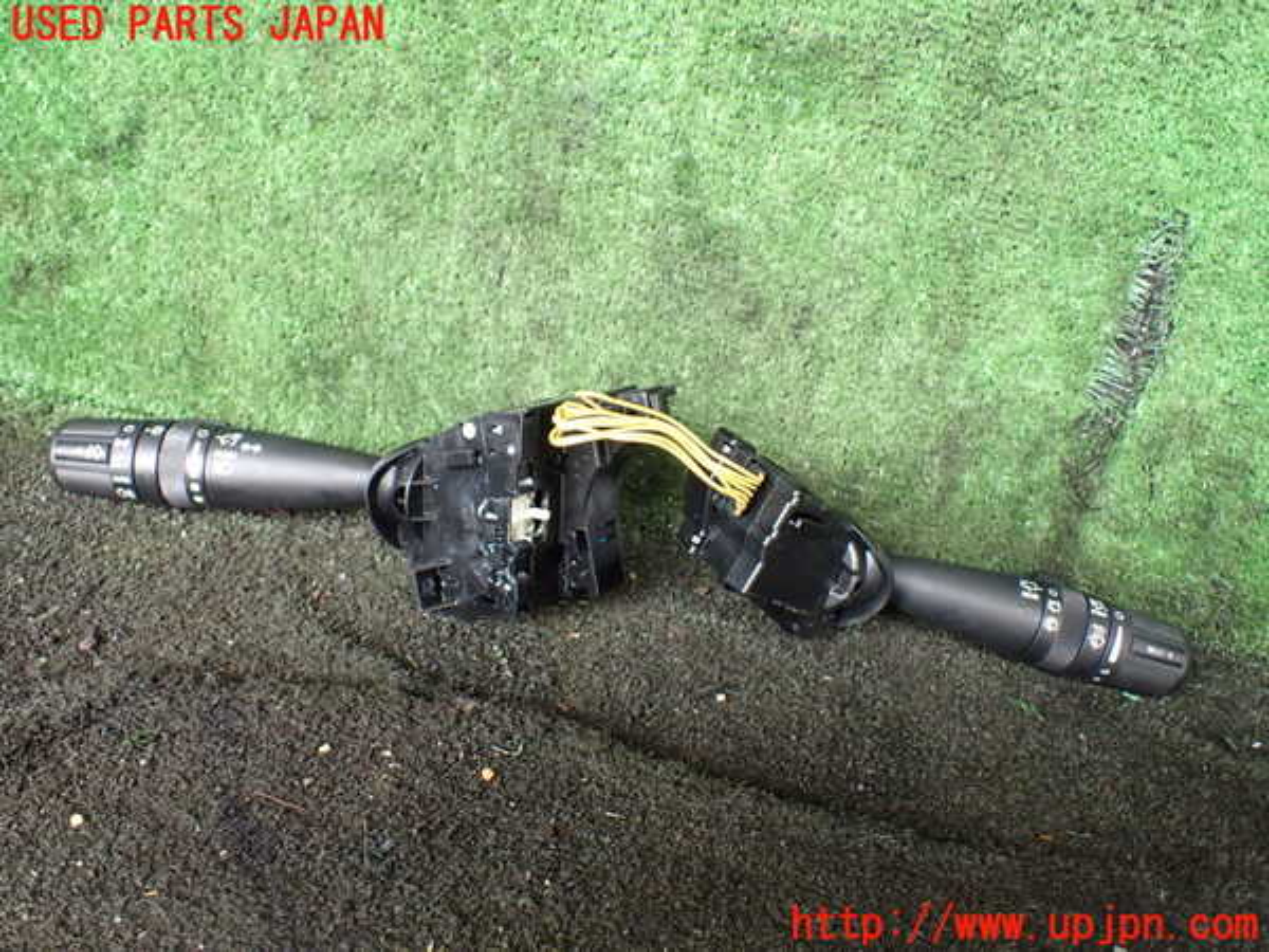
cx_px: 634
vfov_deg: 46.8
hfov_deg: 60.0
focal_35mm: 30
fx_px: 1100
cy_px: 476
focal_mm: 5.4
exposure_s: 1/125
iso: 640
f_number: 2.3
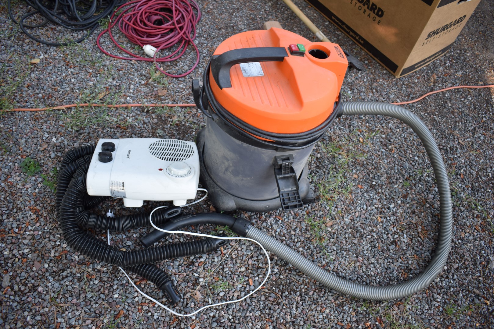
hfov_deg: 61.9
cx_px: 247
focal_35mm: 30
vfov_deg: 43.6
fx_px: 412
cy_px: 164
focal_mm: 20
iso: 400
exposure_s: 1/80
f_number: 4.5
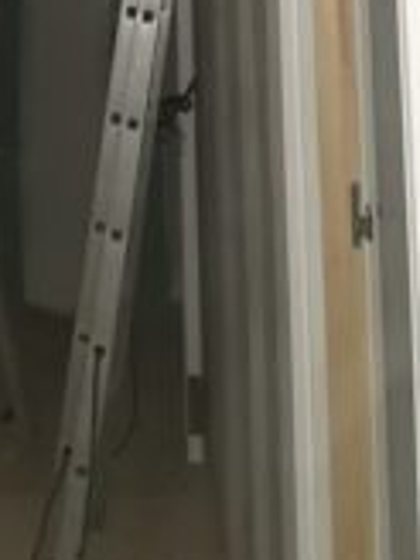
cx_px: -39
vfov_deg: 21.7
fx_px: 1294
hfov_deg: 17.8
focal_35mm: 80
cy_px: -196
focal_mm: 4.75
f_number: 1.8
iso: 1000
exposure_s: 1/25
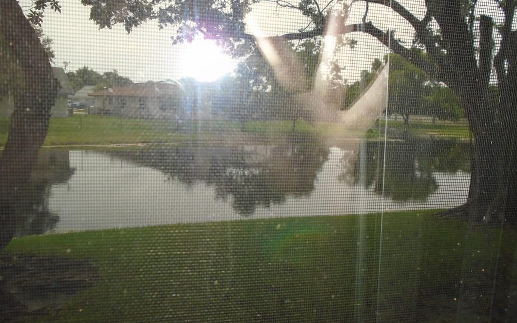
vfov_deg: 44.5
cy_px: 165
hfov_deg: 66.5
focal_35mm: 28
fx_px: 395
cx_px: 257
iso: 100
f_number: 3.2
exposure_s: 1/500
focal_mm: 4.6
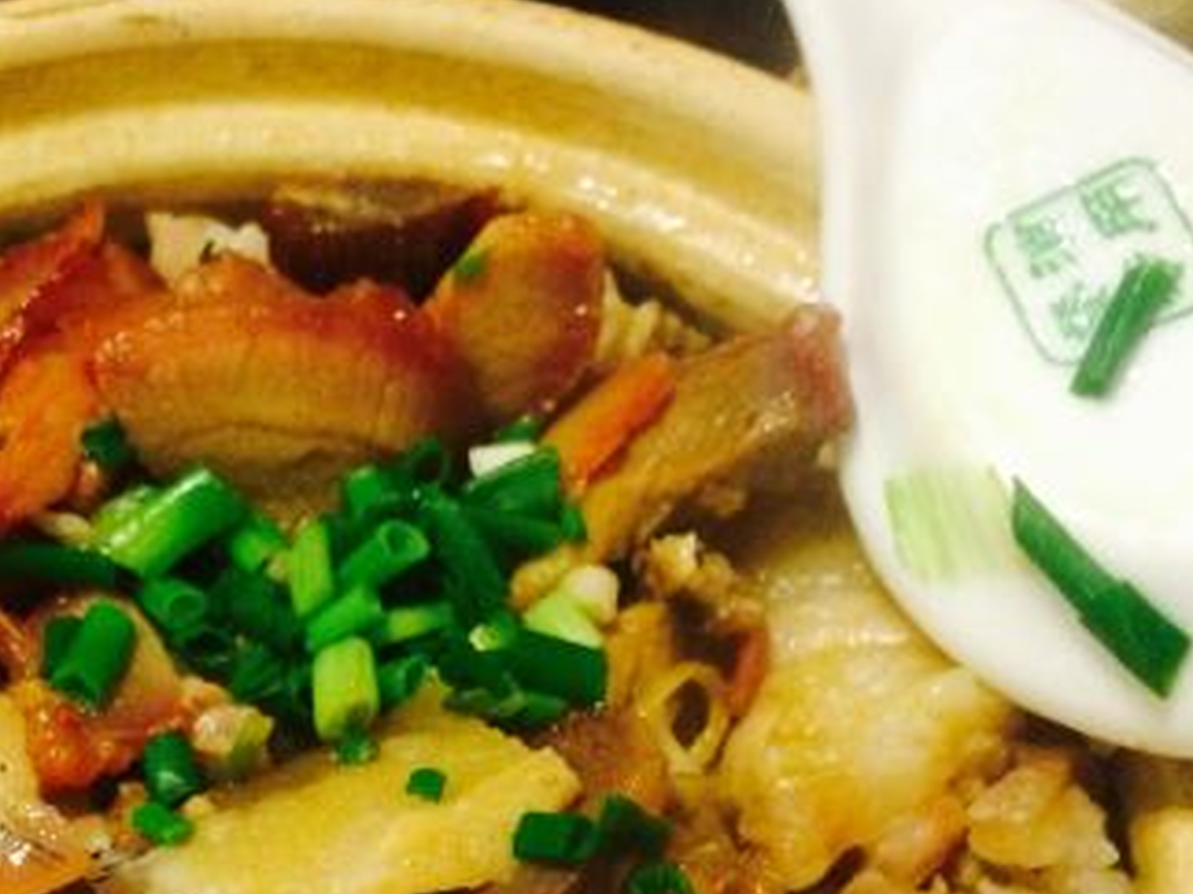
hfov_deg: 29.2
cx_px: 255
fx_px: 2239
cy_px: 888
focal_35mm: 65
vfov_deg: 21.8
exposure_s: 1/24
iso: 320
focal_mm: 4.12
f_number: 2.2
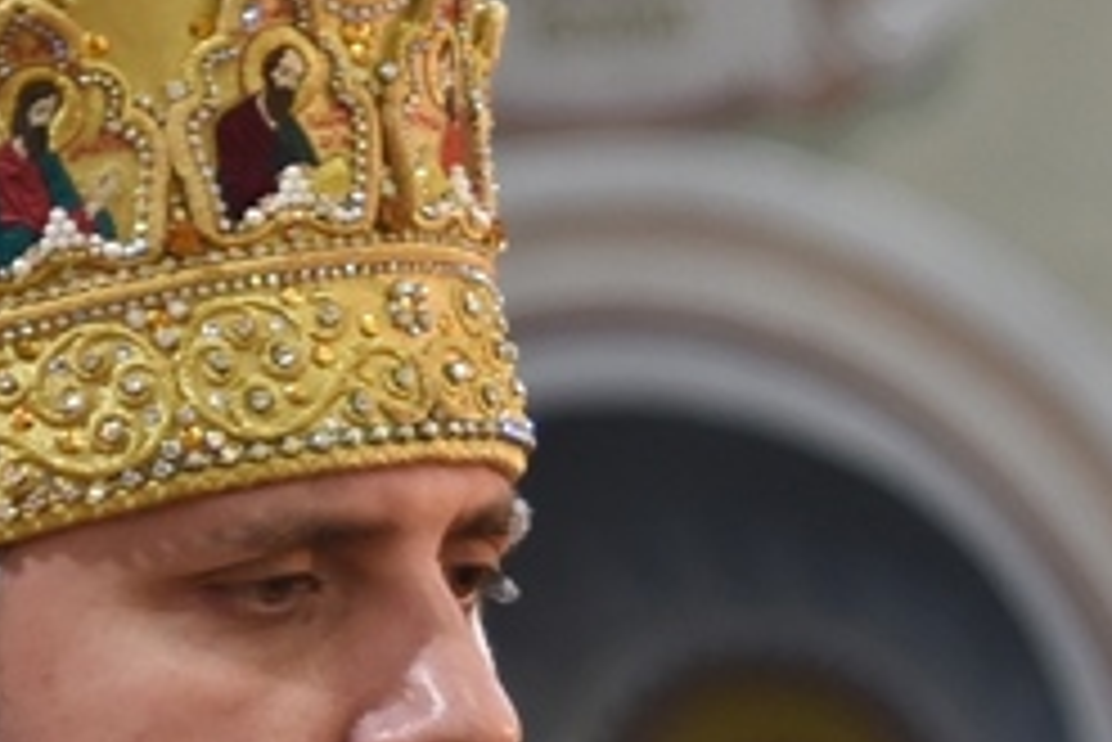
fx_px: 9303
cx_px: 1085
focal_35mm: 301
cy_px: 863
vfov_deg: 4.6
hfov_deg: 6.8
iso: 1400
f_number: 2.8
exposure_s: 1/40
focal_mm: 58
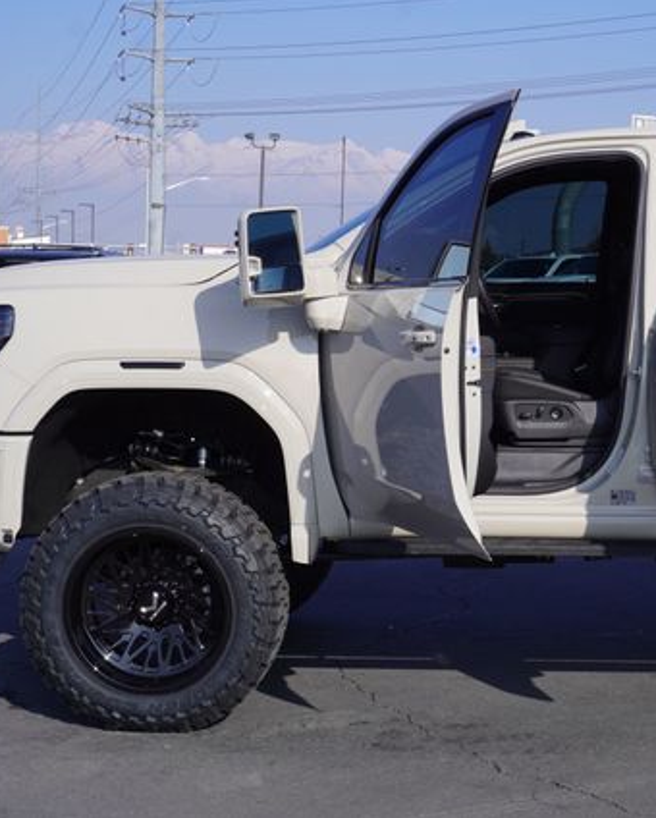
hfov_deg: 22.4
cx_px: 442
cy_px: 409
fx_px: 1648
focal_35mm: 68
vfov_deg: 27.9
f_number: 11
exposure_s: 1/160
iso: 100
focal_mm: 32
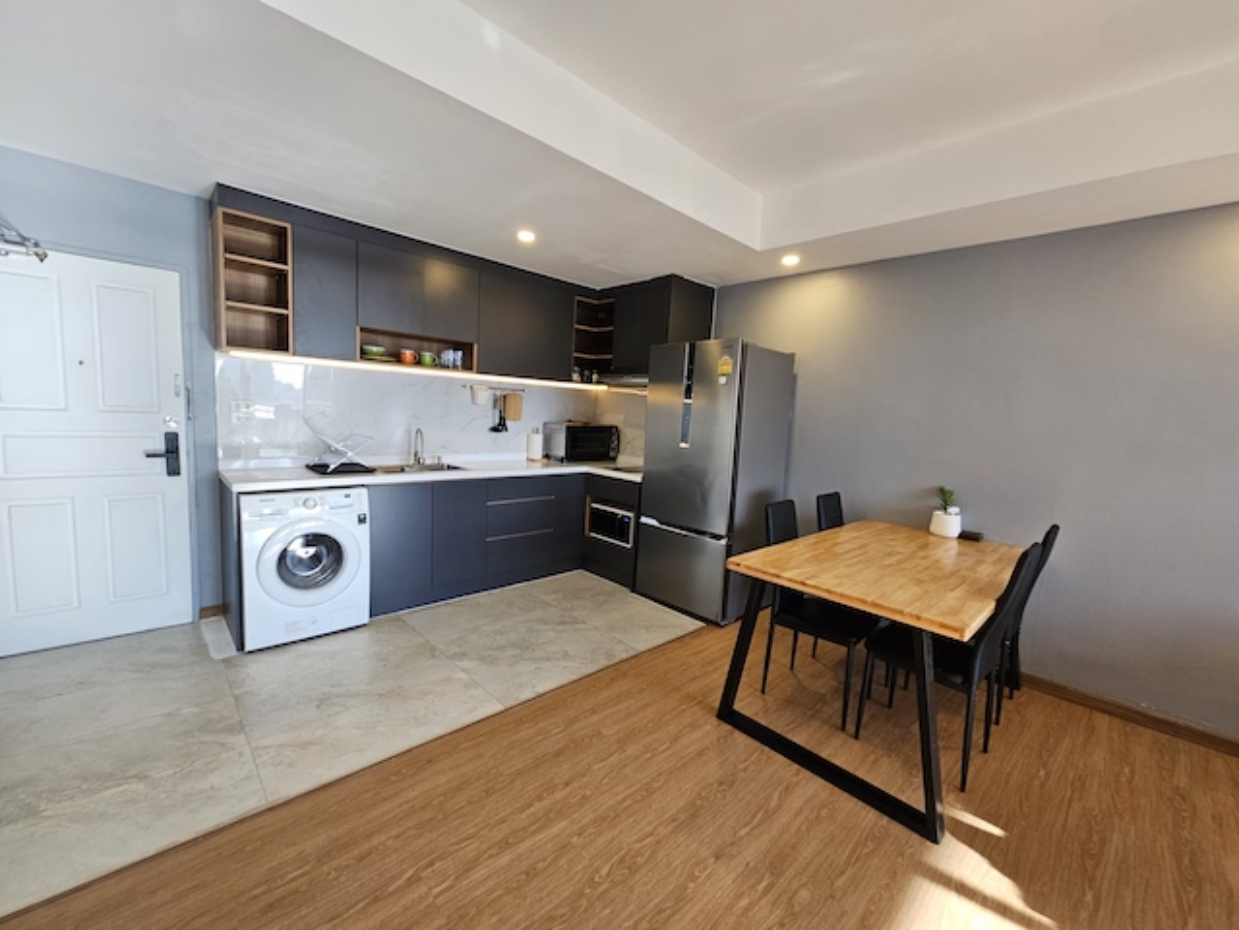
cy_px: 465
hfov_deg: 106.2
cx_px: 620
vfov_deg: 89.9
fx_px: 465
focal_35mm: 13
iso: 100
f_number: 2.2
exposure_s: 1/50
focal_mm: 2.2
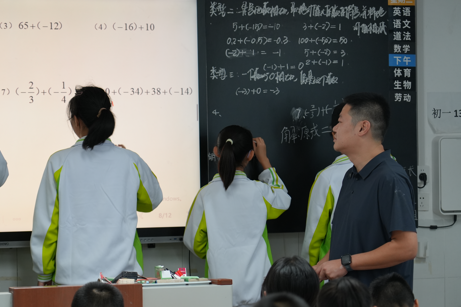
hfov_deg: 15.9
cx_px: 162
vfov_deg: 10.6
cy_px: 167
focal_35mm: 129
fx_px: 1652
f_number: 4
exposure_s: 1/160
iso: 1000
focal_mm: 99
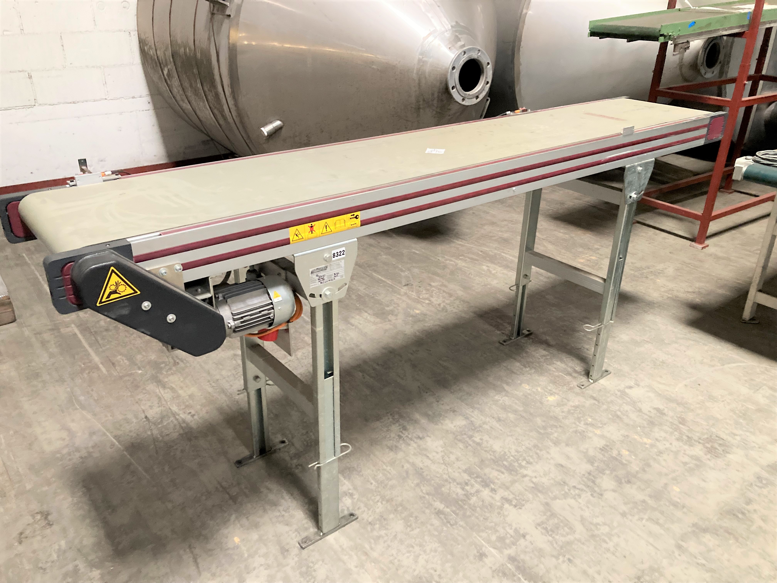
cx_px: 388
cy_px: 292
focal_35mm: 28
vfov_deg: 49.7
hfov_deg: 63.4
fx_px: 628
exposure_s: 1/30
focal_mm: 3.99
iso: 500
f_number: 1.8
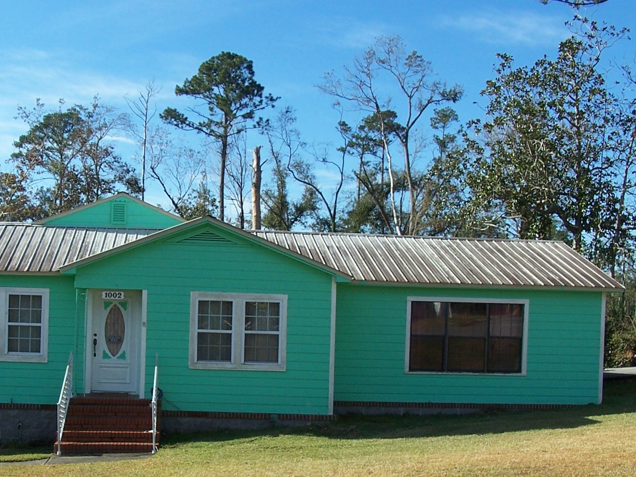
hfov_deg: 37.9
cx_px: 229
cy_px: 329
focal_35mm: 50
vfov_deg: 28.9
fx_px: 919
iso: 80
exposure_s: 1/500
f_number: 4
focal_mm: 6
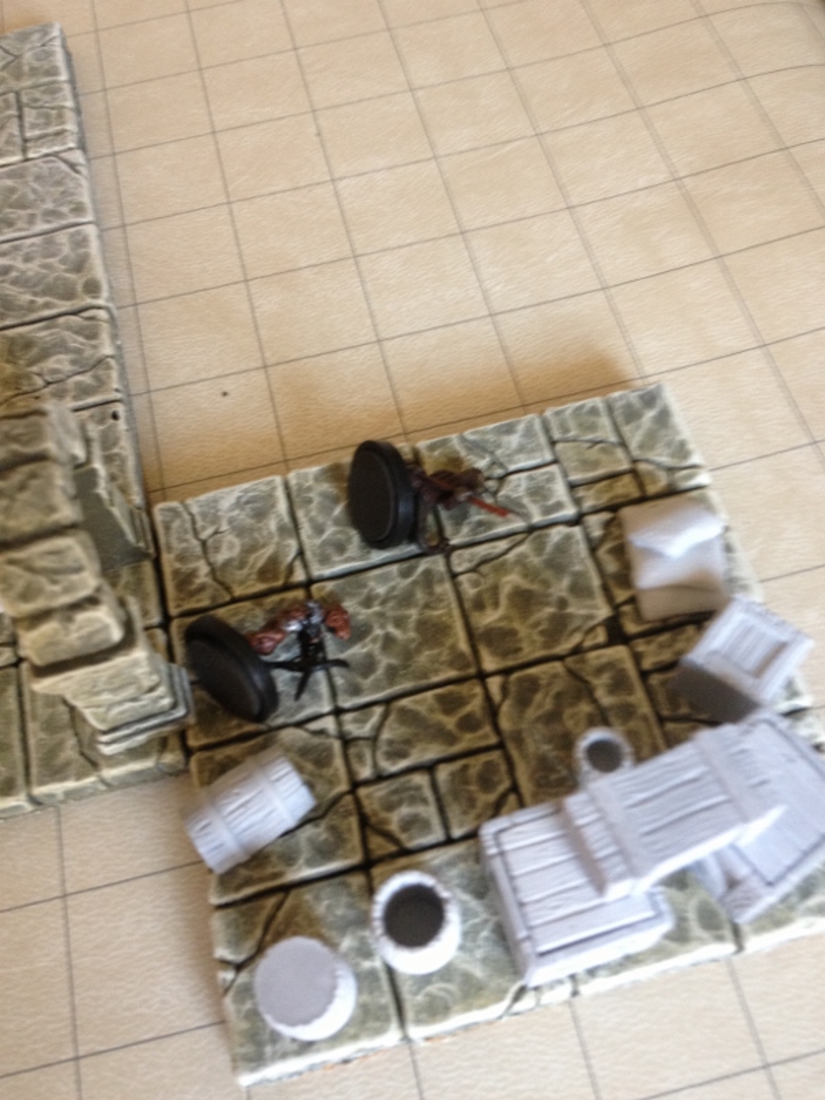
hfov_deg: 40.7
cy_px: 550
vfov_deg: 52.6
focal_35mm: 35
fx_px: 1112
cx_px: 412
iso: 125
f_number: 2.4
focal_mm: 4.28
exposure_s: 1/20
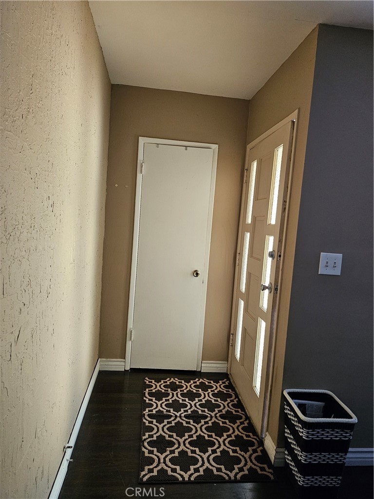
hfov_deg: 58.9
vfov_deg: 73.9
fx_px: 331
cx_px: 187
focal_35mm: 23
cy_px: 250
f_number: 1.7
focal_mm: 6.3
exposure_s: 1/60
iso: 500
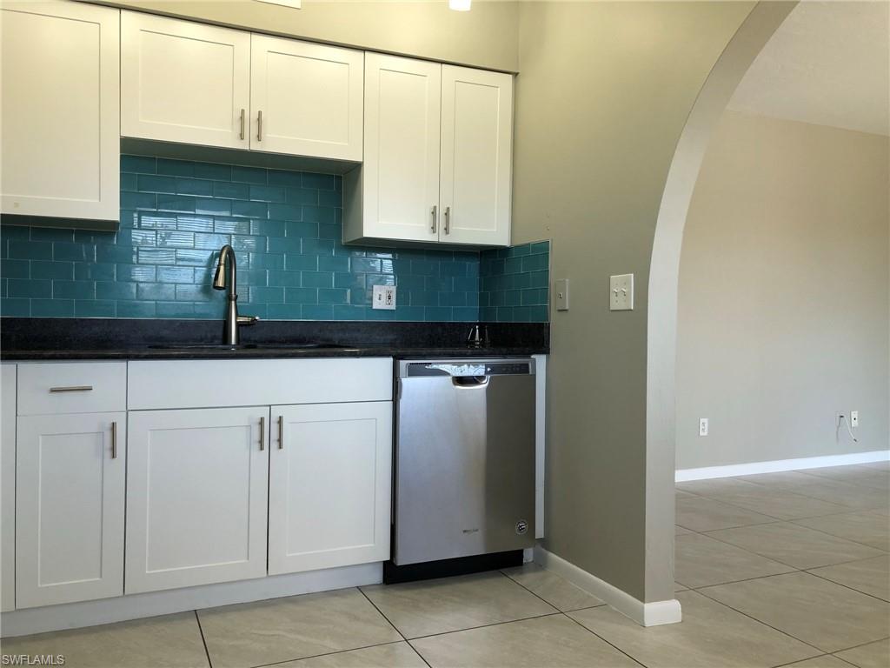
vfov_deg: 49.7
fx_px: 720
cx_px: 445
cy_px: 334
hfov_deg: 63.4
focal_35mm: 28
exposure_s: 1/40
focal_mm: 3.99
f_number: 1.8
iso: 25
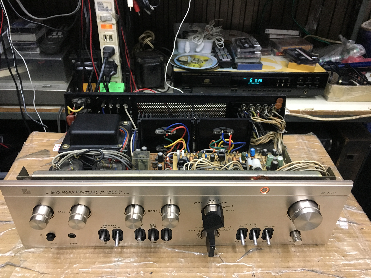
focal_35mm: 29
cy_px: 139
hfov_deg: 61.7
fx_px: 311
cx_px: 186
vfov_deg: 48.2
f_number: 2.2
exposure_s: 1/33
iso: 200
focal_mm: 4.15
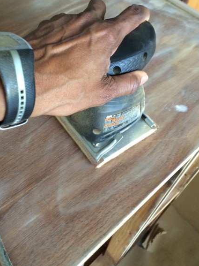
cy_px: 124
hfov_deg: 39.6
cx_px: 96
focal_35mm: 36
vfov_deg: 51.3
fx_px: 276
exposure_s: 1/30
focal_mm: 4.12
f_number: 2.2
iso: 160
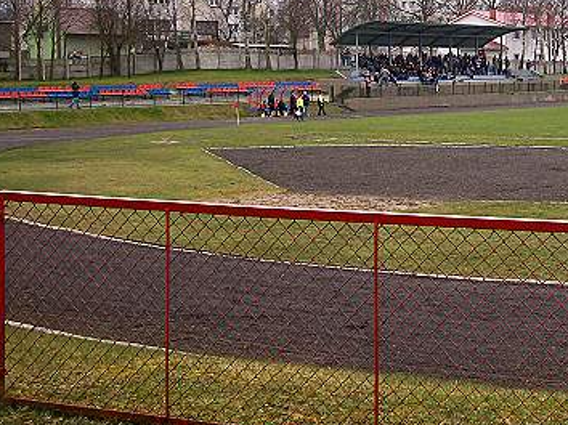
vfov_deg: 23.6
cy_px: 83
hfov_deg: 31.1
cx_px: 438
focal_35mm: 61
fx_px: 1000
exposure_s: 1/406
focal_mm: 6
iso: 80
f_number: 2.7
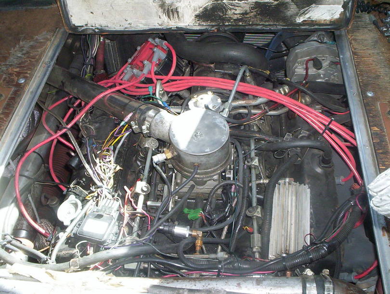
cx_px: 195
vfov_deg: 37.8
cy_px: 147
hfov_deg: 48.9
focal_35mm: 38
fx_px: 429
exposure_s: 1/60
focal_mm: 4.99
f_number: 4.5
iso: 140
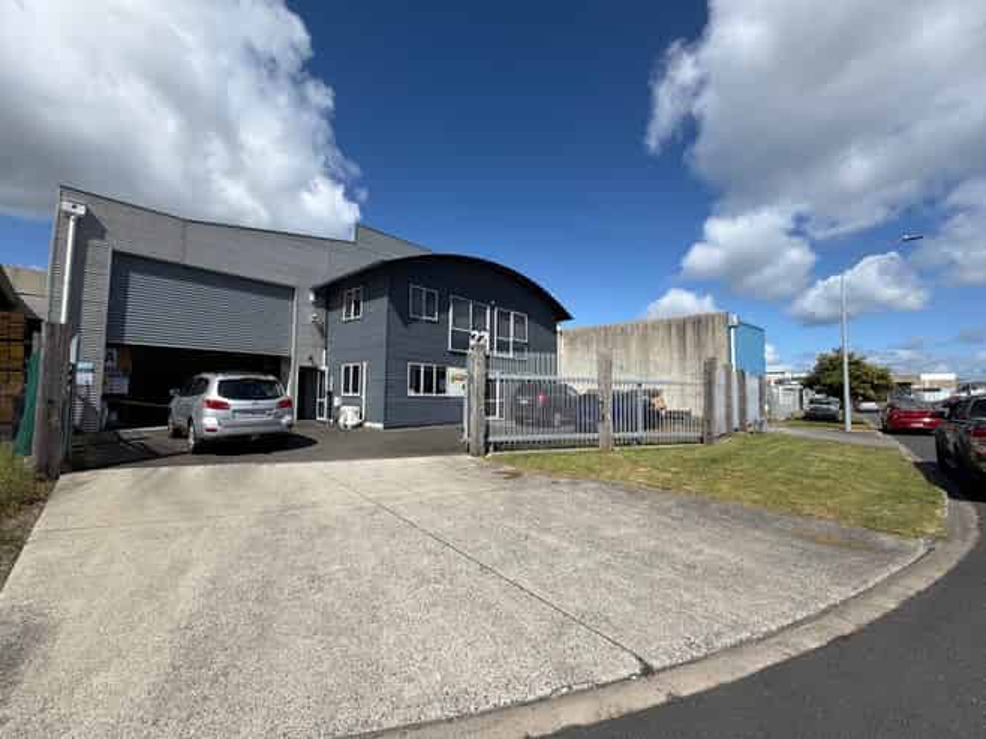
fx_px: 399
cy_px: 370
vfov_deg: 85.6
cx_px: 493
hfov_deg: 102.1
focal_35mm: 14
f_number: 2.2
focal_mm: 2.22
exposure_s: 1/1189
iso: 20
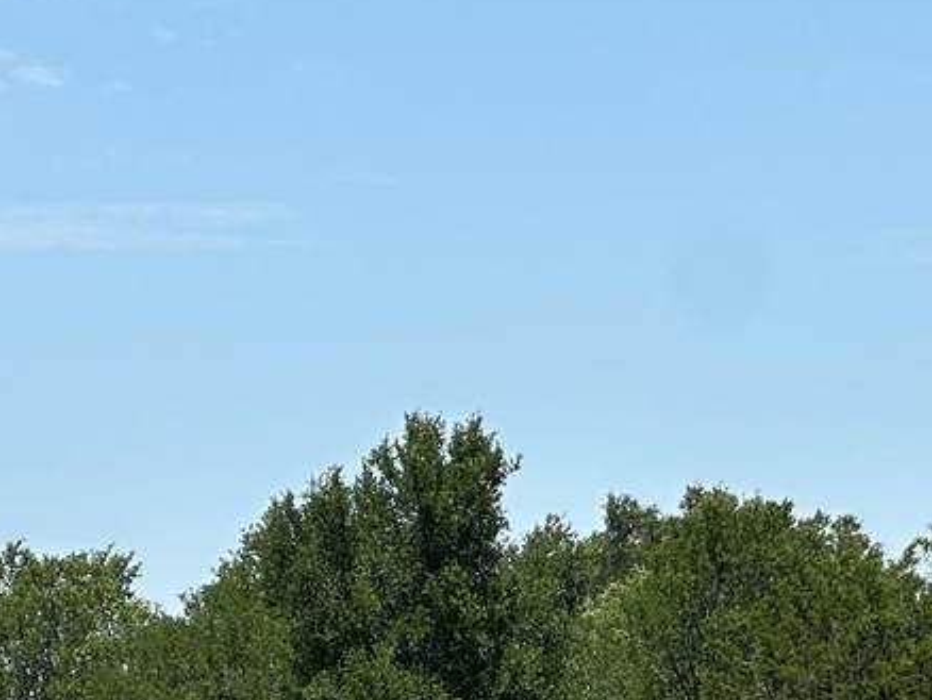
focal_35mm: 225
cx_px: 983
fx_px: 6061
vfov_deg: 6.5
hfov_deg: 8.7
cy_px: 989
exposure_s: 1/622
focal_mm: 9
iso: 32
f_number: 2.8
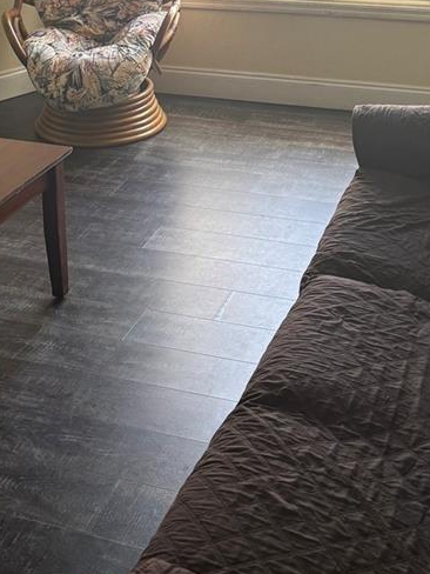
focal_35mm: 64
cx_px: 196
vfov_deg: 27.6
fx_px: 1060
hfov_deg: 22.9
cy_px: -62
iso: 100
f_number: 1.6
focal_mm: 5.96
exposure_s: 1/121
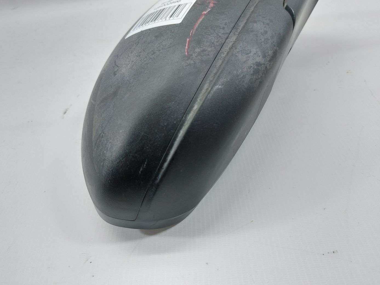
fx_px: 263
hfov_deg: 71.6
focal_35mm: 24
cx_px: 190
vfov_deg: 56.8
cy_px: 142
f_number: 1.8
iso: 80
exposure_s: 1/50
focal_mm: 5.23
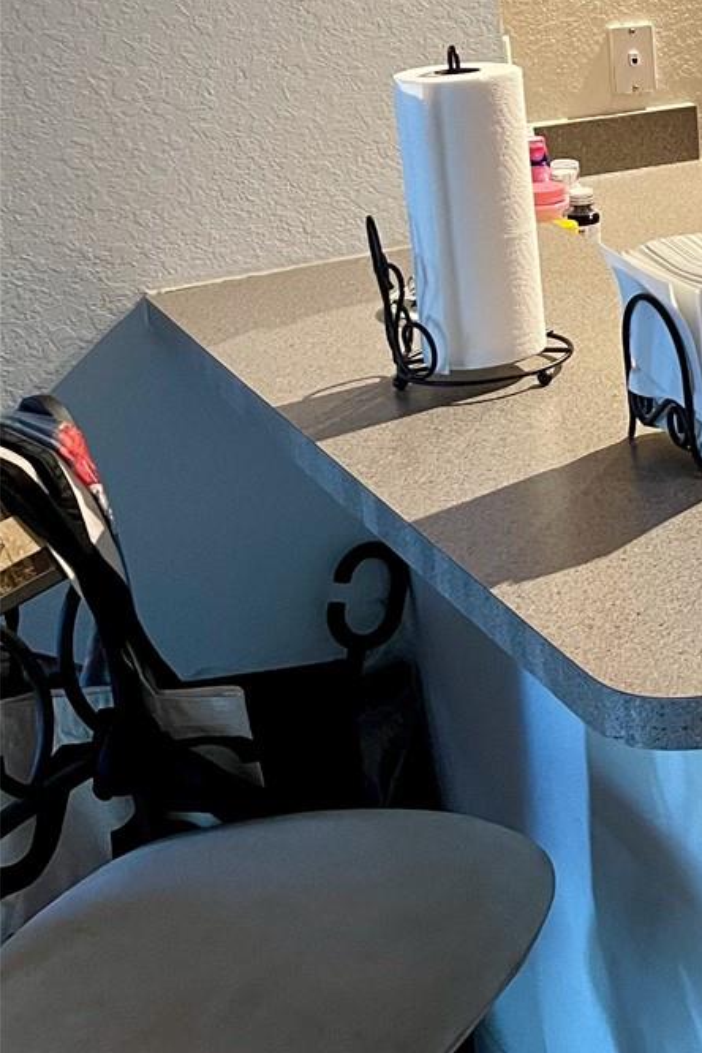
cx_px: 1263
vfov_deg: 29.8
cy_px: 130
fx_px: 1901
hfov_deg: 17.2
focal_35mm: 65
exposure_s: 1/60
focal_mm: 5.1
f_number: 1.6
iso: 200
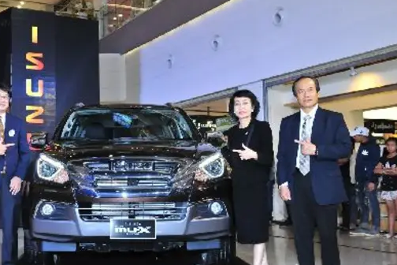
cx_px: 132
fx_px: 529
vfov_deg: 28.1
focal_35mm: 48
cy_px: 147
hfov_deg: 40.6
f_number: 5.6
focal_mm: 31
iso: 800
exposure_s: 1/125
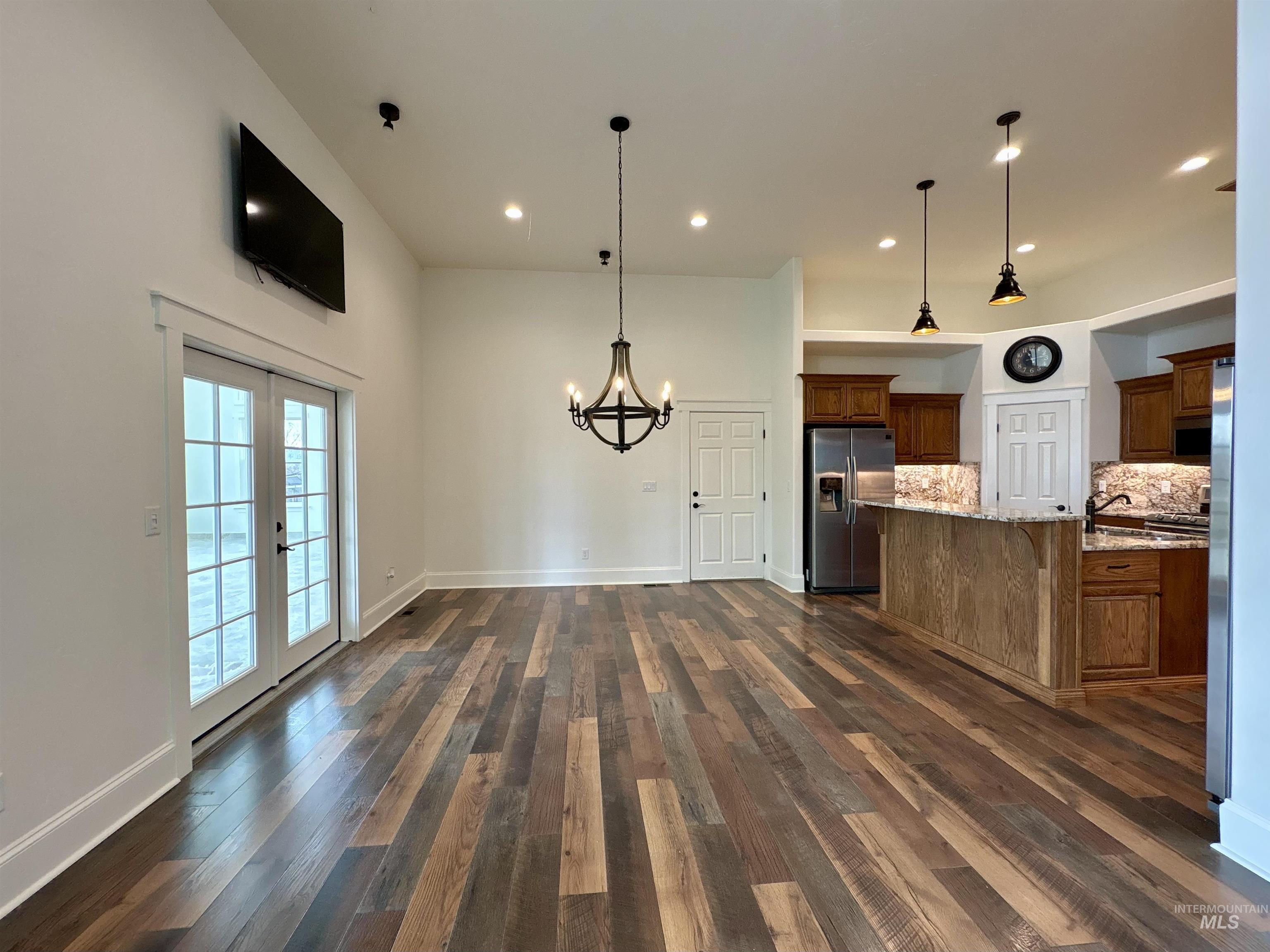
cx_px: 635
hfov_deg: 102.1
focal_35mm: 14
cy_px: 476
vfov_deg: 85.7
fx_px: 514
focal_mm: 2.22
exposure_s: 1/60
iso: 160
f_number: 2.2
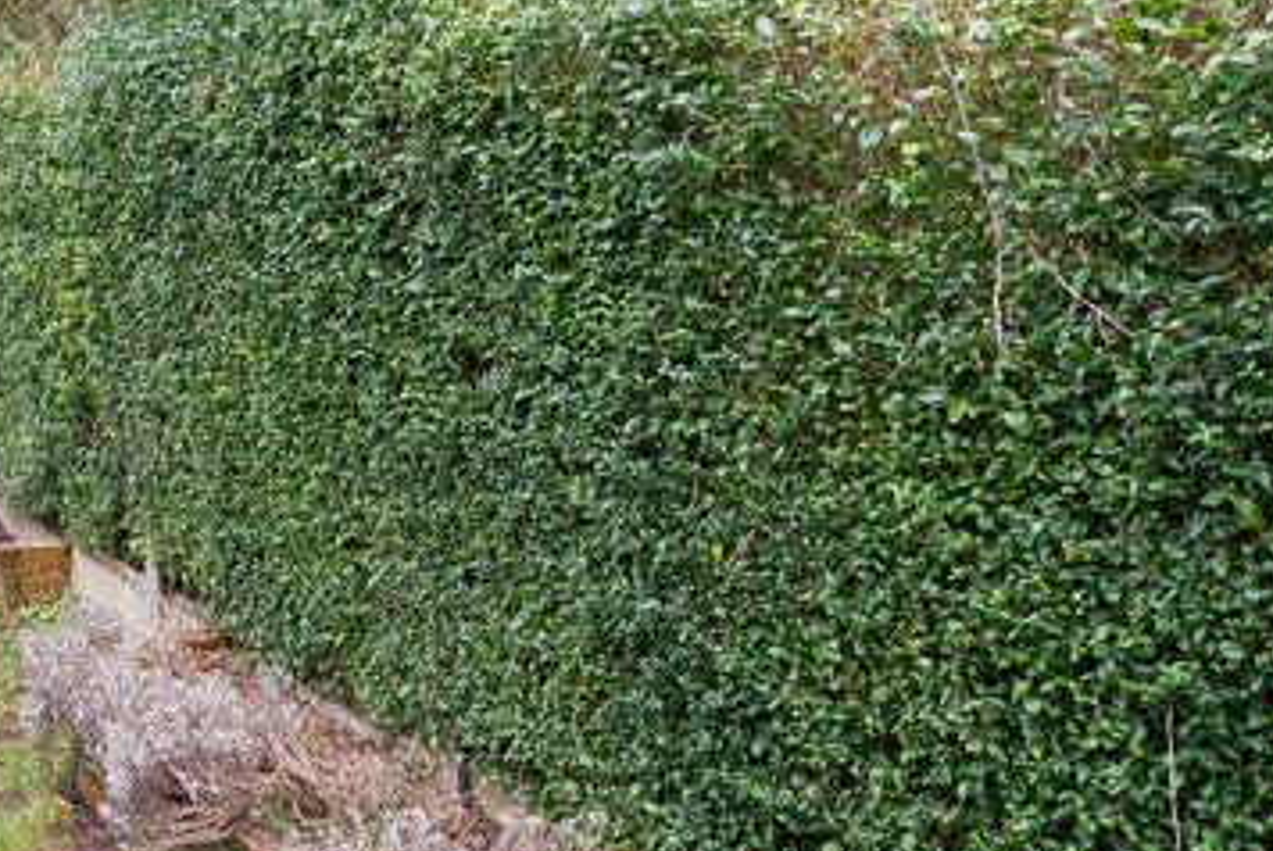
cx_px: 4
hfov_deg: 38.1
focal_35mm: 46
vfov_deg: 28.6
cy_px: 154
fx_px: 1628
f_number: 7.1
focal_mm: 16
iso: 1250
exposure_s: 1/80
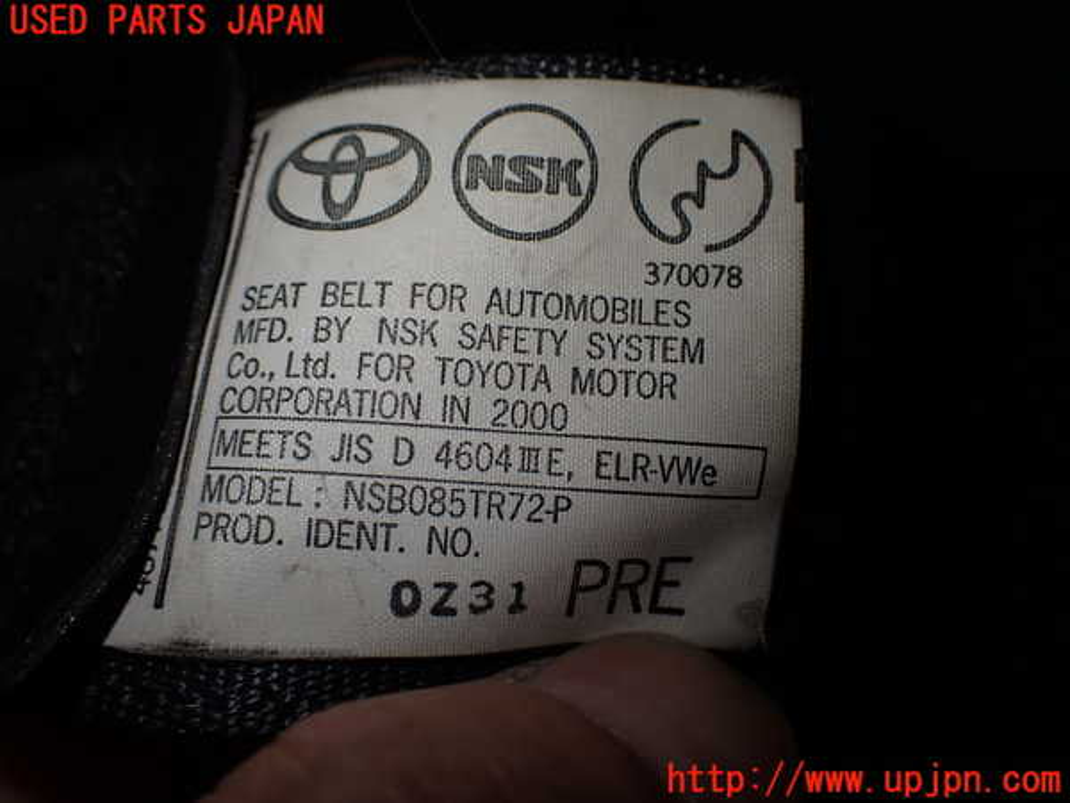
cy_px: 402
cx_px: 535
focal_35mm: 30
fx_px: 927
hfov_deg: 60.0
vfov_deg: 46.8
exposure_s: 1/160
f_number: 3.2
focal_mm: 5.4
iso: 100
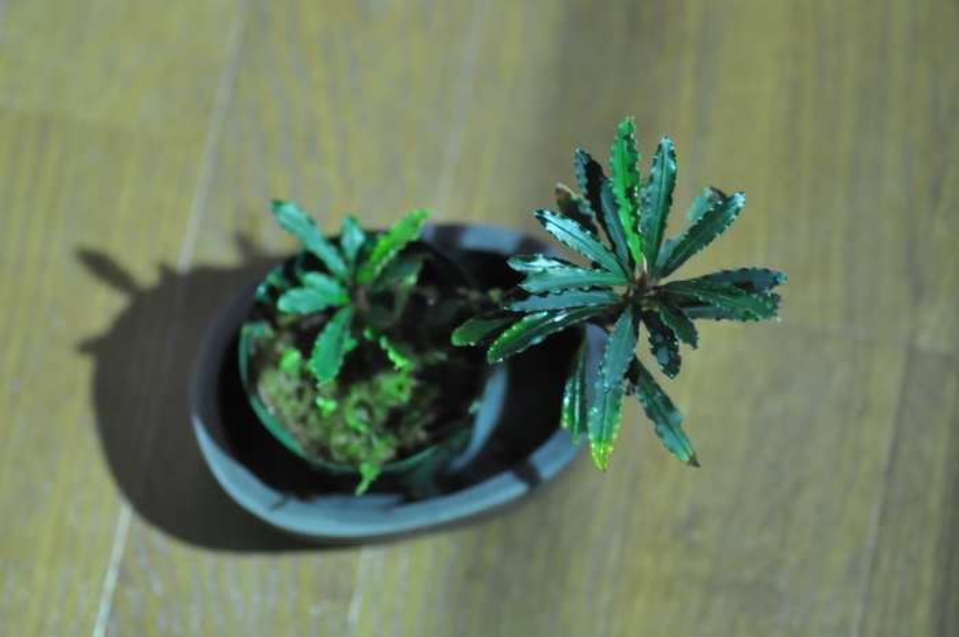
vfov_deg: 10.1
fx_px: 3592
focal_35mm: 135
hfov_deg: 15.2
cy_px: 318
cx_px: 480
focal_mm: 90
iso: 1600
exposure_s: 1/80
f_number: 3.2
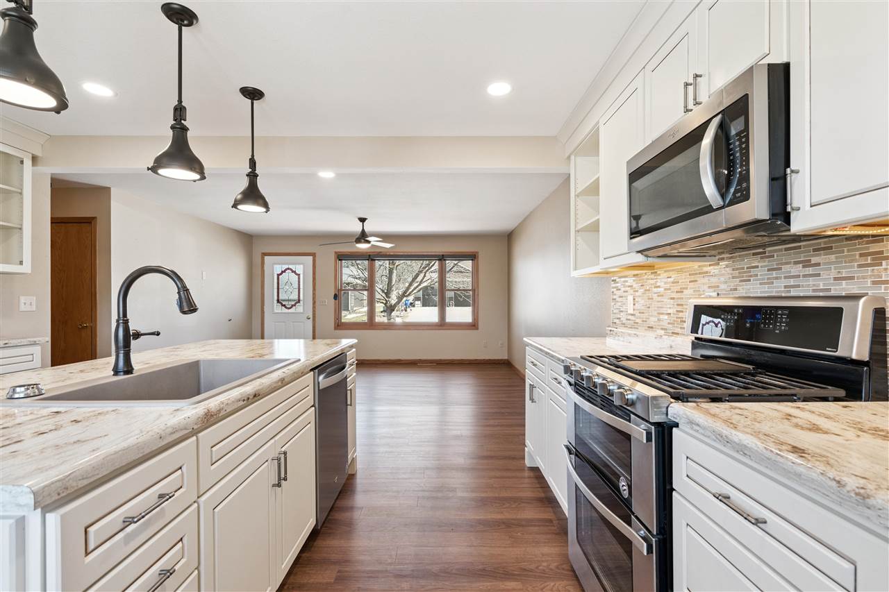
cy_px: 296
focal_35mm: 16
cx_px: 444
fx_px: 395
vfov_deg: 73.7
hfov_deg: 96.7
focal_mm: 16
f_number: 8
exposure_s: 1/125
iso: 1250
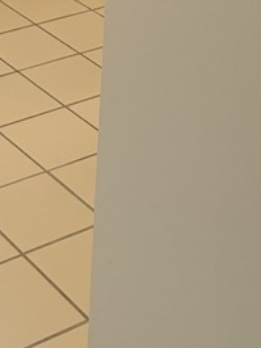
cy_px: -285
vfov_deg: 15.7
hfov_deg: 13.7
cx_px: -8
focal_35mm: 106
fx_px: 1065
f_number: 1.6
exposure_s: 1/60
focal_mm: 5.96
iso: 200
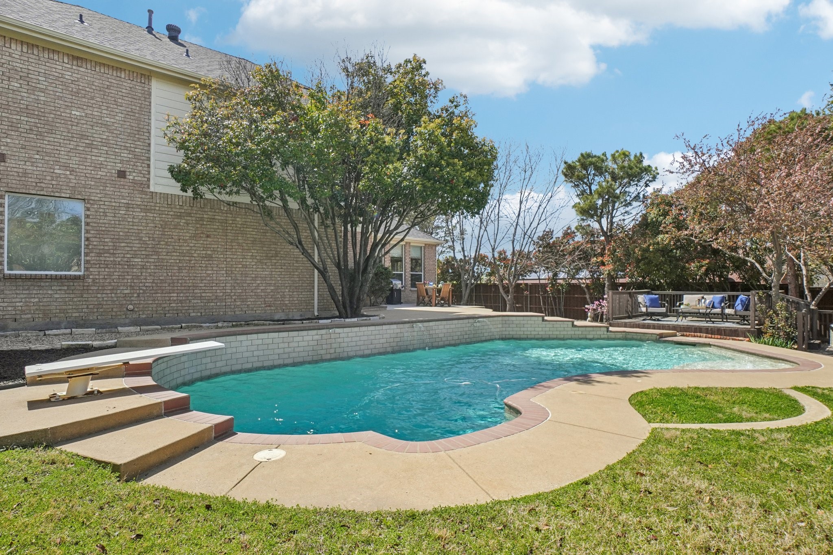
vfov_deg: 64.5
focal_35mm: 19
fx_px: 440
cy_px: 278
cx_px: 416
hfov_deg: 86.9
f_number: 8
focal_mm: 13
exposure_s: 1/800
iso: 400
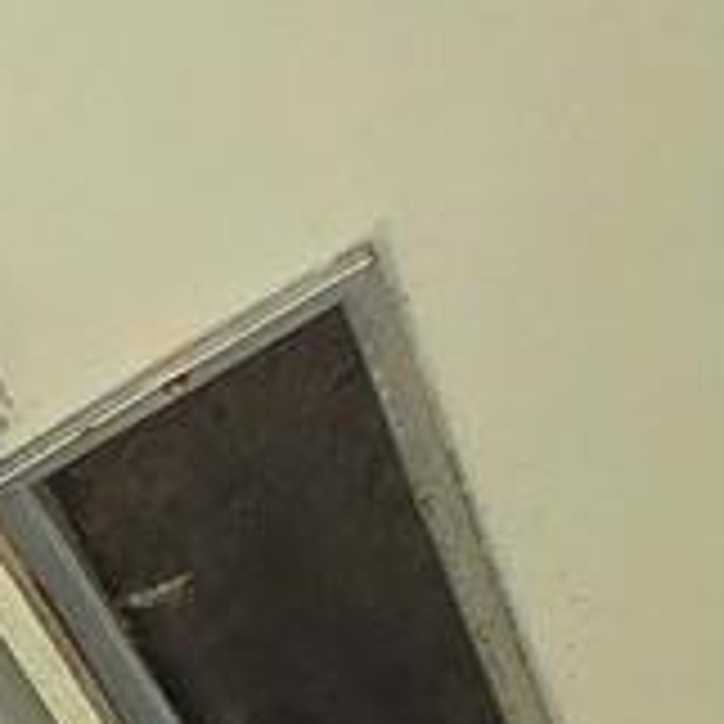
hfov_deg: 11.3
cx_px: -1246
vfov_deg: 9.5
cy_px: 2478
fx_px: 2698
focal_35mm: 114
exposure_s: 1/2500
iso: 50
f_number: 2.2
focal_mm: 2.2
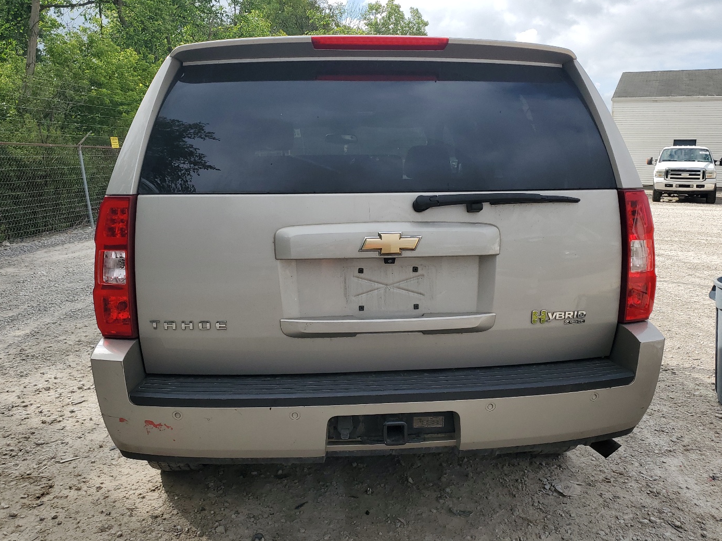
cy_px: 264
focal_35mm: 30
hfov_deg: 59.9
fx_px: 626
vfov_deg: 46.8
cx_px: 377
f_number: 1.5
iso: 50
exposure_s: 1/2500
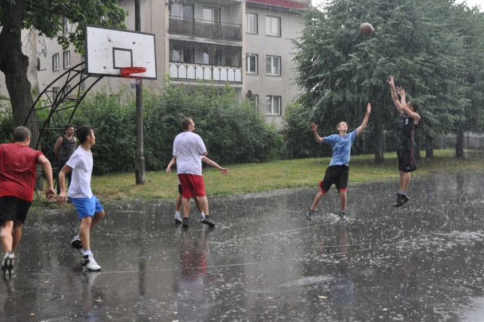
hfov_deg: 41.9
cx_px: 252
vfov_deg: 28.6
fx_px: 631
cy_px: 151
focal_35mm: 47
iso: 1600
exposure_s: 1/160
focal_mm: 28
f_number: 6.3
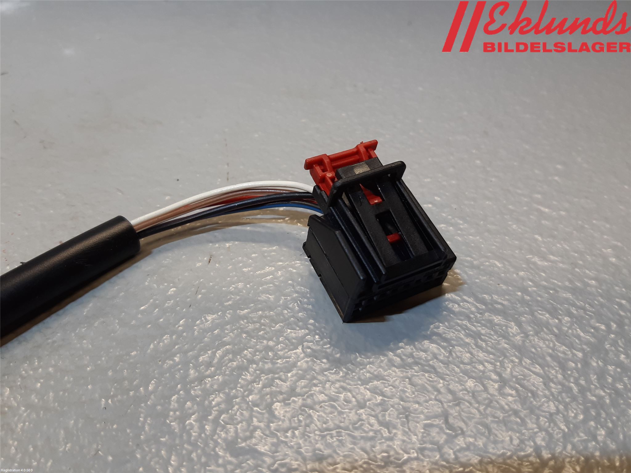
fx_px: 474
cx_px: 316
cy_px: 236
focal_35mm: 26
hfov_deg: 67.3
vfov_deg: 53.1
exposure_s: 1/50
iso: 40
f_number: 1.7
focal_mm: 3.93
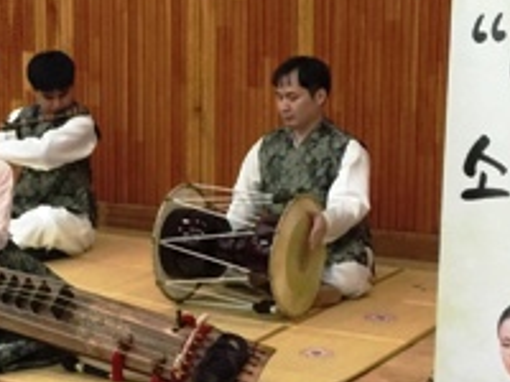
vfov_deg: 15.9
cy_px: 244
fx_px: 1370
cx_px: 48
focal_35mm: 93
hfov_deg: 20.6
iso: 125
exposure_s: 1/15
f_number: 2.2
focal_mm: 4.15
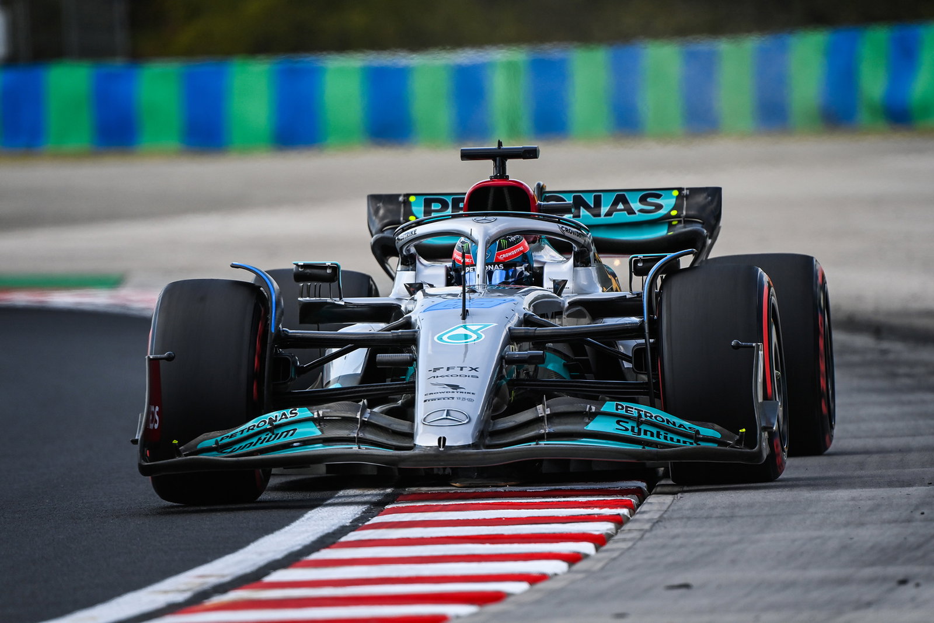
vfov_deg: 2.5
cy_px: 312
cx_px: 467
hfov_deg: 3.7
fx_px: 14529
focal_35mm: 560
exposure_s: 1/1600
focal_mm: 560
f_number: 5.6
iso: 500
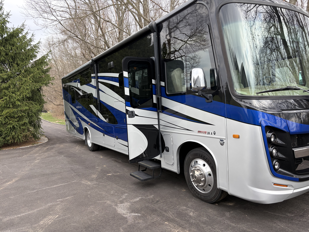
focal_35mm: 26
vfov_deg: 53.1
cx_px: 154
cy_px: 116
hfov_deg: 67.3
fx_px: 232
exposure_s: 1/433
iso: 50
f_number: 1.6
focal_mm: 5.96
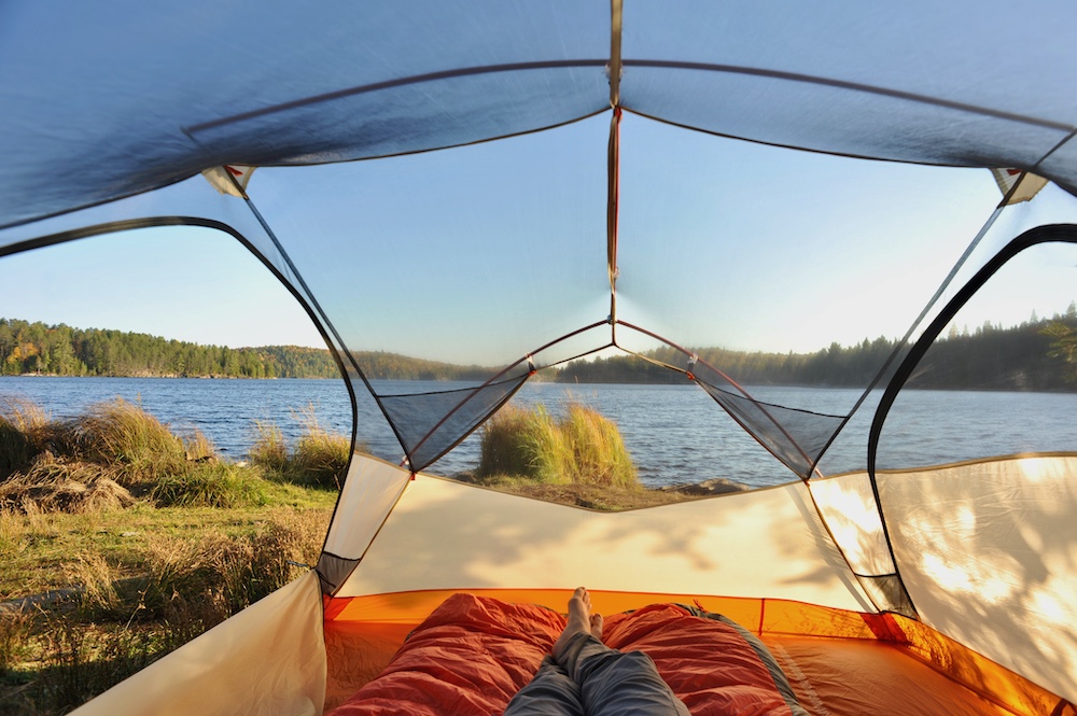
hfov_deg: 84.0
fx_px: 598
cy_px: 358
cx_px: 538
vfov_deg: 61.8
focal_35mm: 20
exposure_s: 1/160
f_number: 6.3
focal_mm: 20
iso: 160
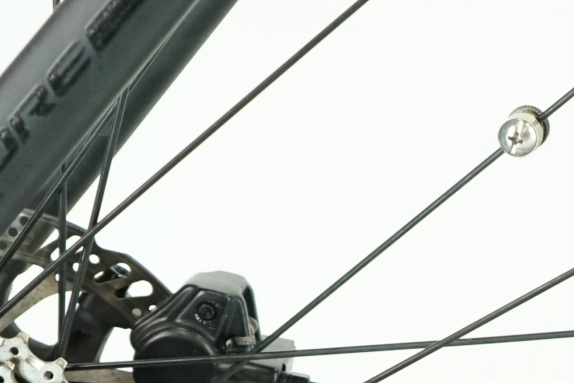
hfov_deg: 12.8
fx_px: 2407
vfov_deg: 8.9
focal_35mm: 151
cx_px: 909
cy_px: 551
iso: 2000
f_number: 4.5
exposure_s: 1/200
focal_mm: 33
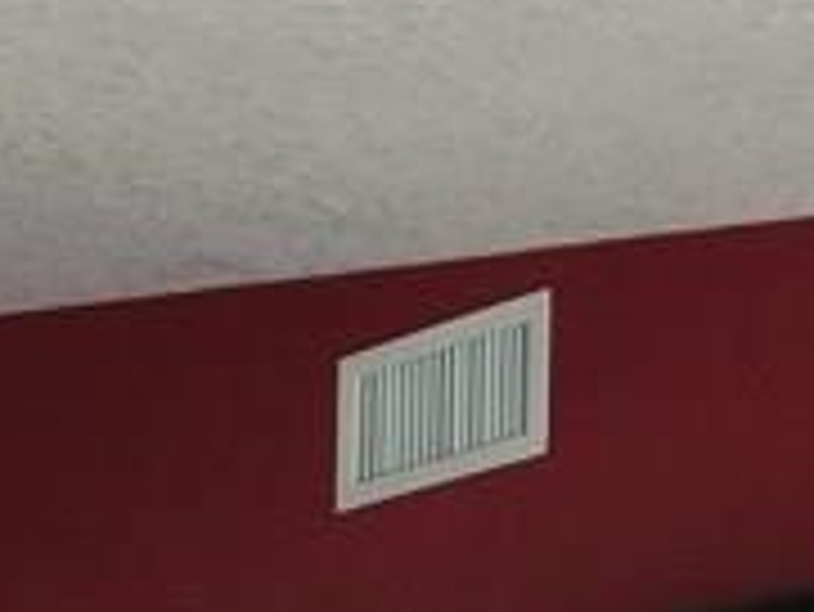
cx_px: -841
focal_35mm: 147
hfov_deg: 11.9
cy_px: 1516
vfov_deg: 9.0
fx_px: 3459
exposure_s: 1/24
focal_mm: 4.25
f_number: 1.7
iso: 125
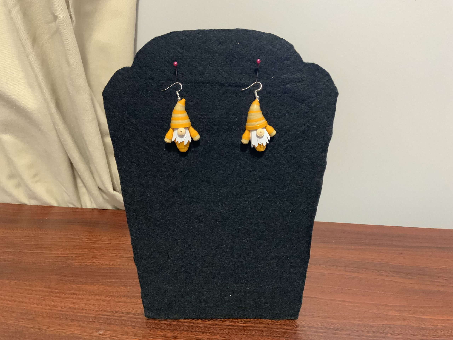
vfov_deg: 48.2
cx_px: 226
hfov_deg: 61.7
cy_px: 170
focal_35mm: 29
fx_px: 380
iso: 250
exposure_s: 1/40
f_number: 1.8
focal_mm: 3
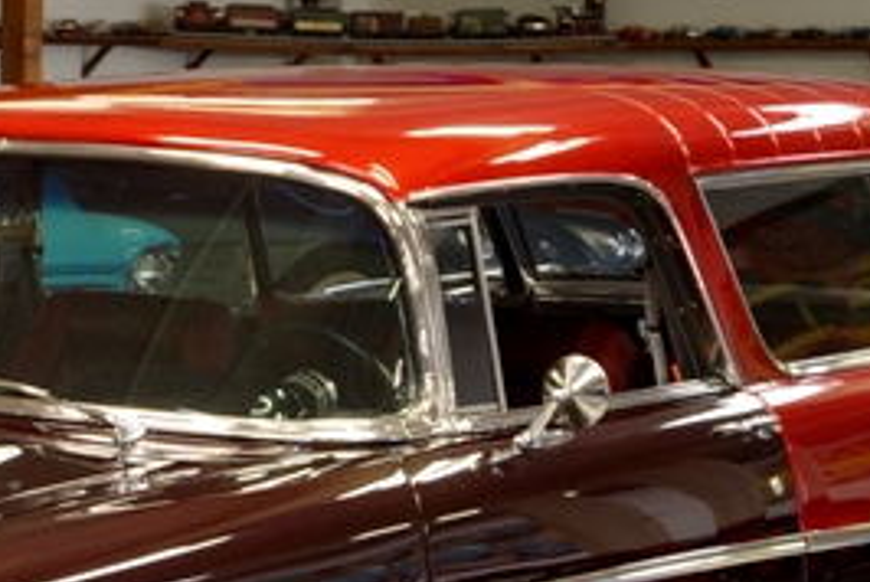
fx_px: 4355
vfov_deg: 7.6
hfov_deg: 11.3
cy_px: 628
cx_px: 33
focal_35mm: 180
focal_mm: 40
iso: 500
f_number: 4.5
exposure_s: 1/80
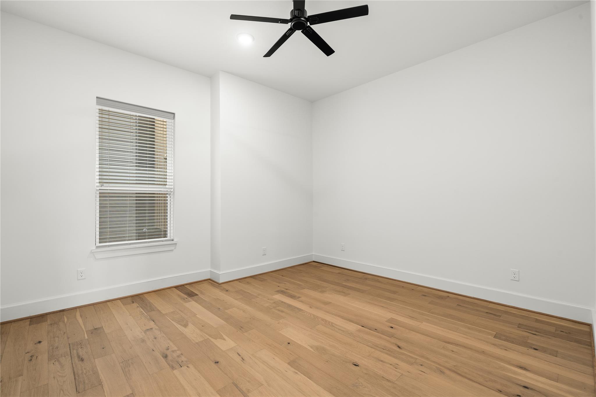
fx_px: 265
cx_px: 298
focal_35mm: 16
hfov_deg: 96.7
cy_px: 198
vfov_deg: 73.7
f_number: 9
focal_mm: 16
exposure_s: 2
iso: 200
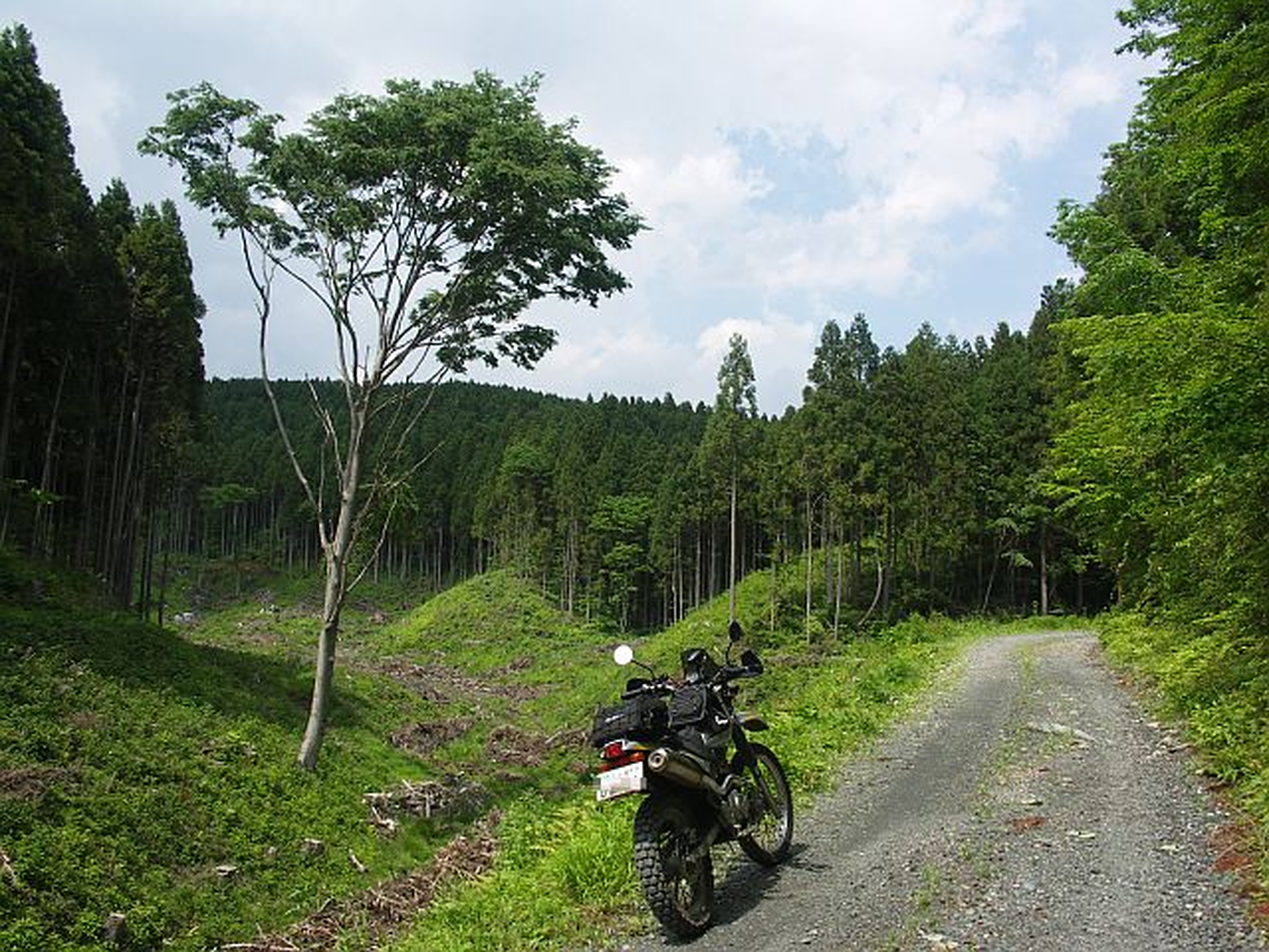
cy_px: 476
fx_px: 1136
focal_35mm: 31
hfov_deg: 58.4
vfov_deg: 45.4
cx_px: 634
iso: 50
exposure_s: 1/200
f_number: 5.6
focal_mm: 8
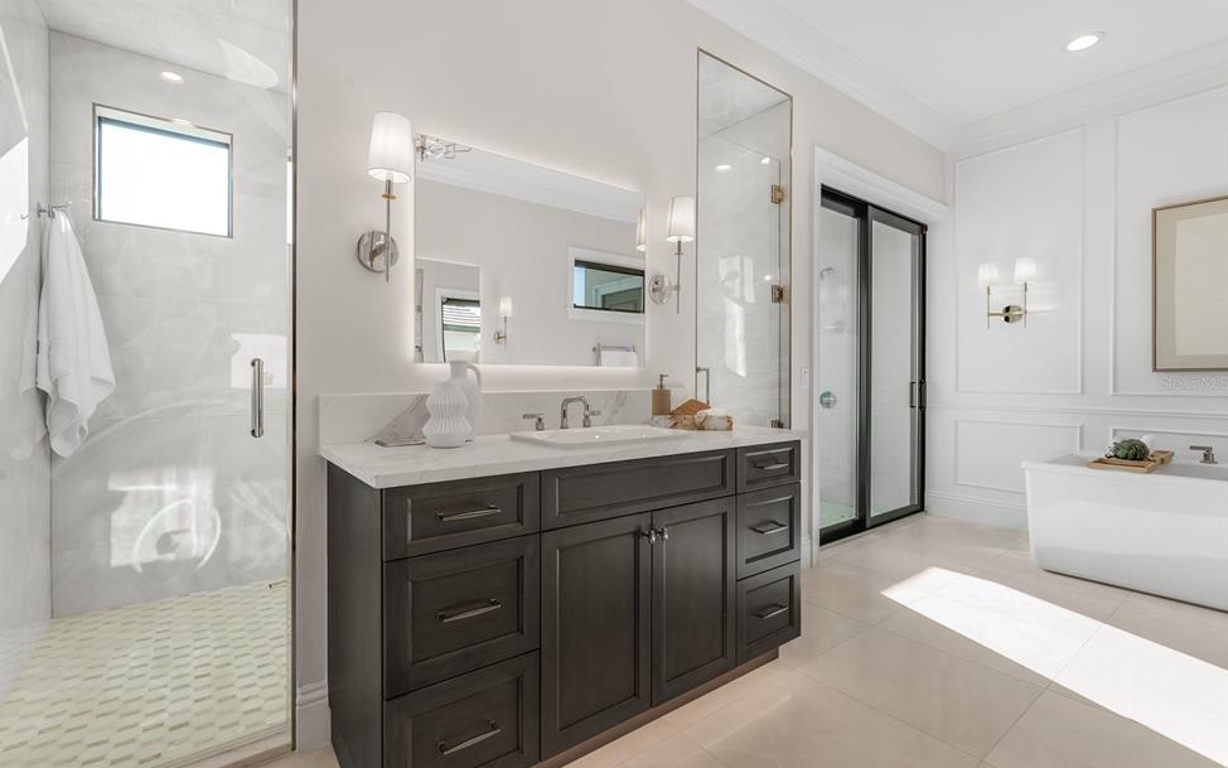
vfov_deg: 74.8
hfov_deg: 101.4
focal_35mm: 15
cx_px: 586
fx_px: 502
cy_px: 383
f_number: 13
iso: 100
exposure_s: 1/8
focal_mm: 14
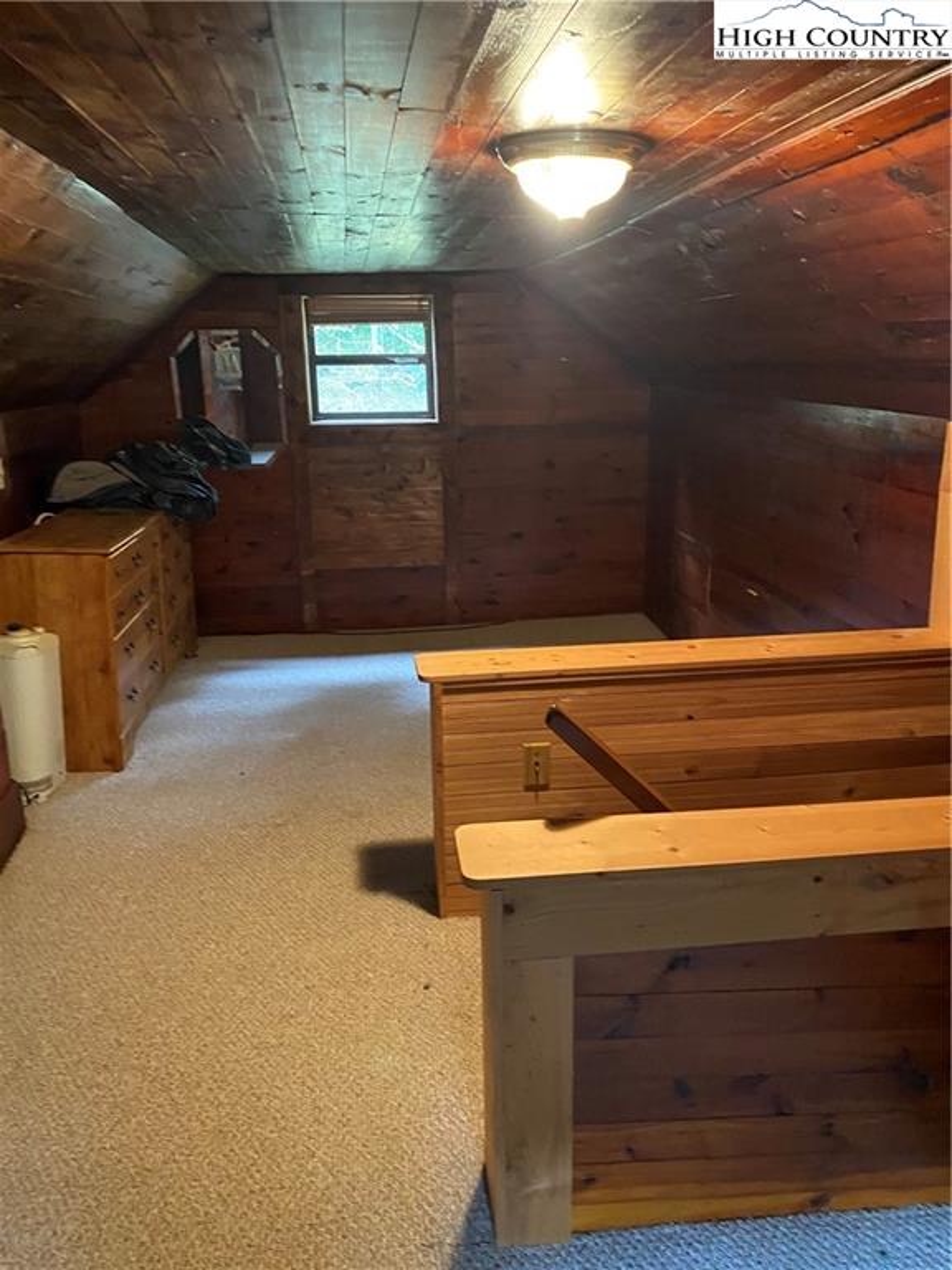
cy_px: 635
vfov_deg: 67.3
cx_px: 476
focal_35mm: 26
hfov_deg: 53.1
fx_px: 953
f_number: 1.8
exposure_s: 1/30
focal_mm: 4.25
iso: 640
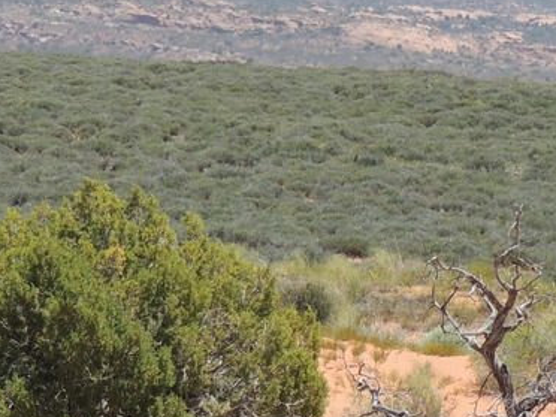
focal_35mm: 499
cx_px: 569
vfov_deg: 3.0
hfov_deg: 4.0
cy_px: 411
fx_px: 8015
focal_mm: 25.8
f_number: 4.4
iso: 100
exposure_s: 1/640
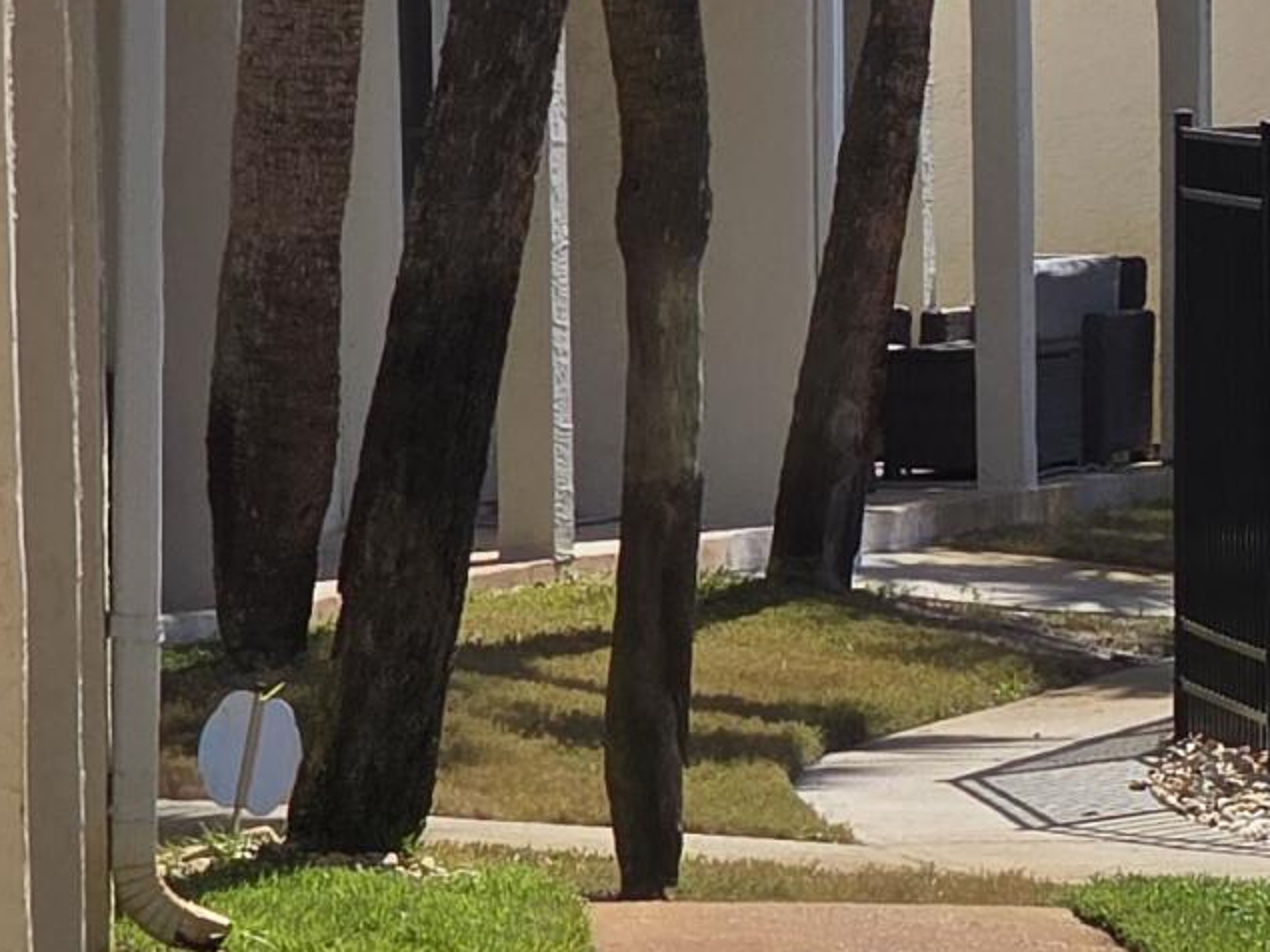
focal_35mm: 326
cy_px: 822
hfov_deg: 5.9
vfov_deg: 4.6
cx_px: 2718
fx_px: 11958
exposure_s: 1/2851
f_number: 2.4
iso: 50
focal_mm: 7.9
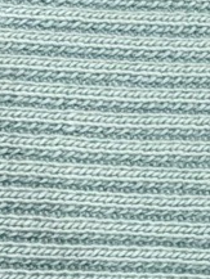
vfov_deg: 6.6
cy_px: 158
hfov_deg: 4.8
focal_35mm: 298
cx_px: 616
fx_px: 2408
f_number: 1.78
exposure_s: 1/50
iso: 250
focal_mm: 6.76
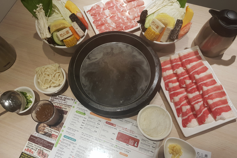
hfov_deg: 65.5
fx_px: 184
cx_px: 117
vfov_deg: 46.4
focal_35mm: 28
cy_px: 73
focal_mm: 4.2
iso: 80
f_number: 1.7
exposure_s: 1/120
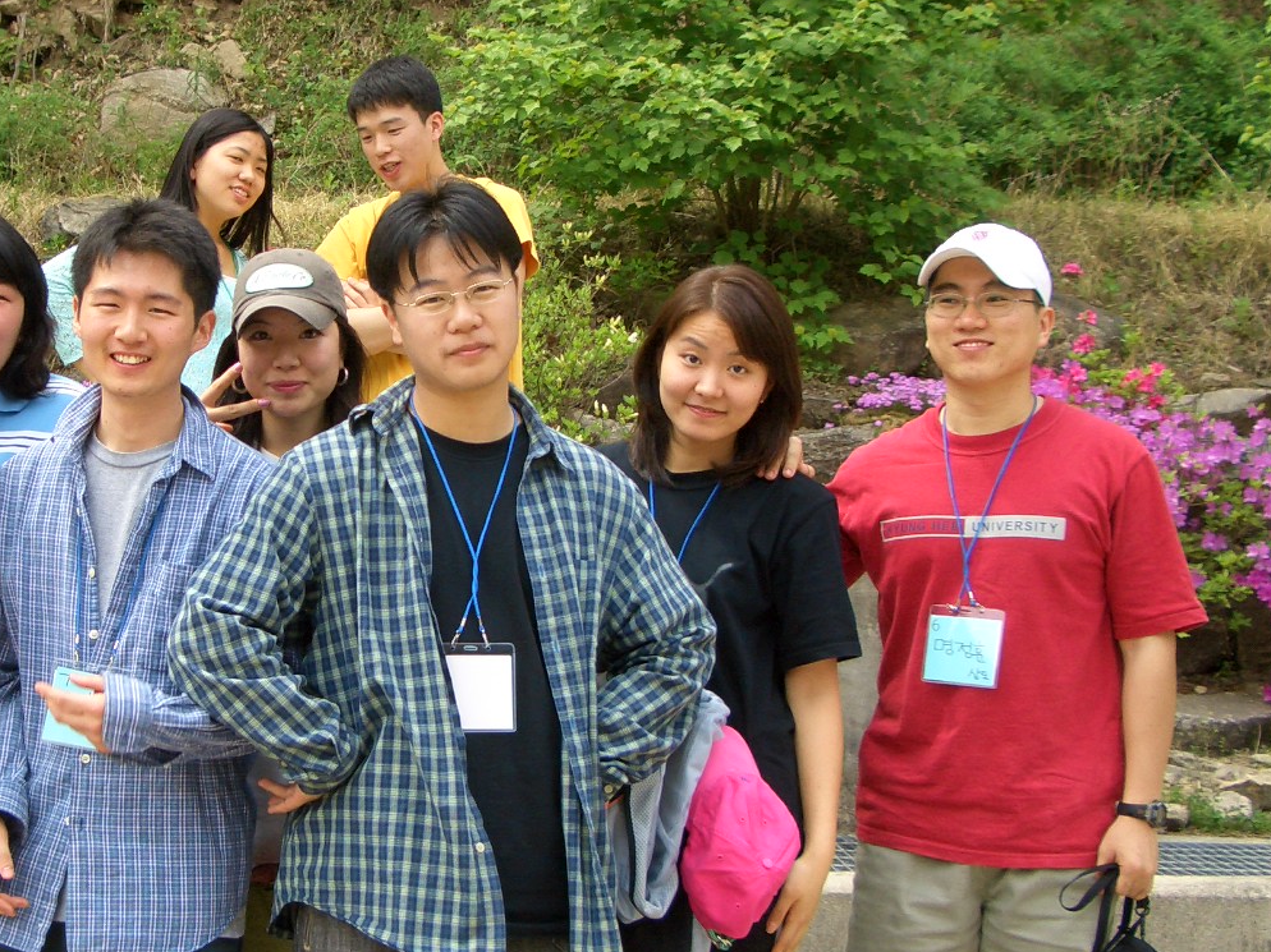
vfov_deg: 22.2
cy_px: 397
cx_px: 297
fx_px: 2423
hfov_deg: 28.9
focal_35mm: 66
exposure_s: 1/250
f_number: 2.8
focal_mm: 6.8
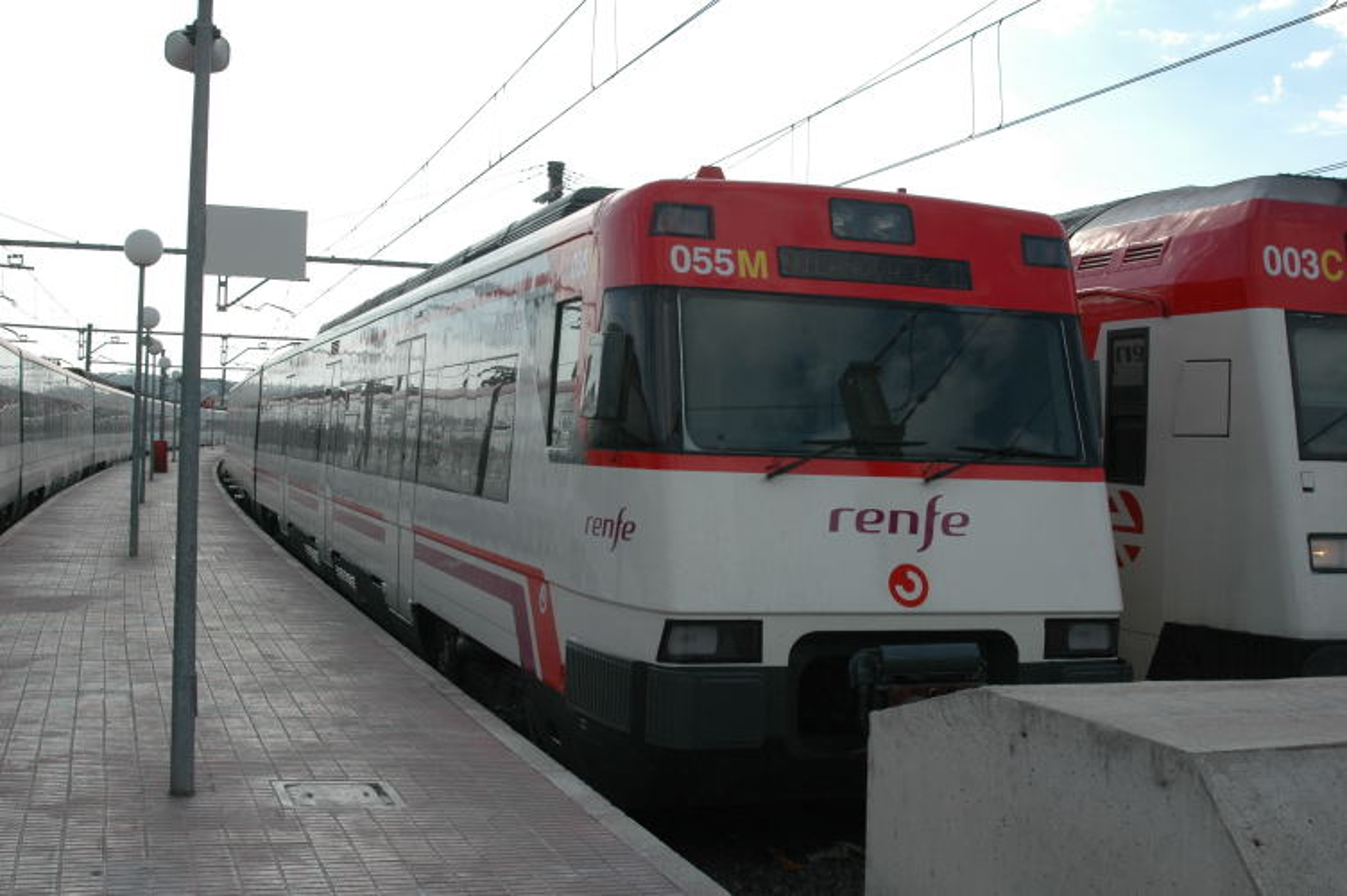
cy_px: 448
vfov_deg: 31.8
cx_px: 674
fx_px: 1570
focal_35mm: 42
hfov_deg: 46.4
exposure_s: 1/200
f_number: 11
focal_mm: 28
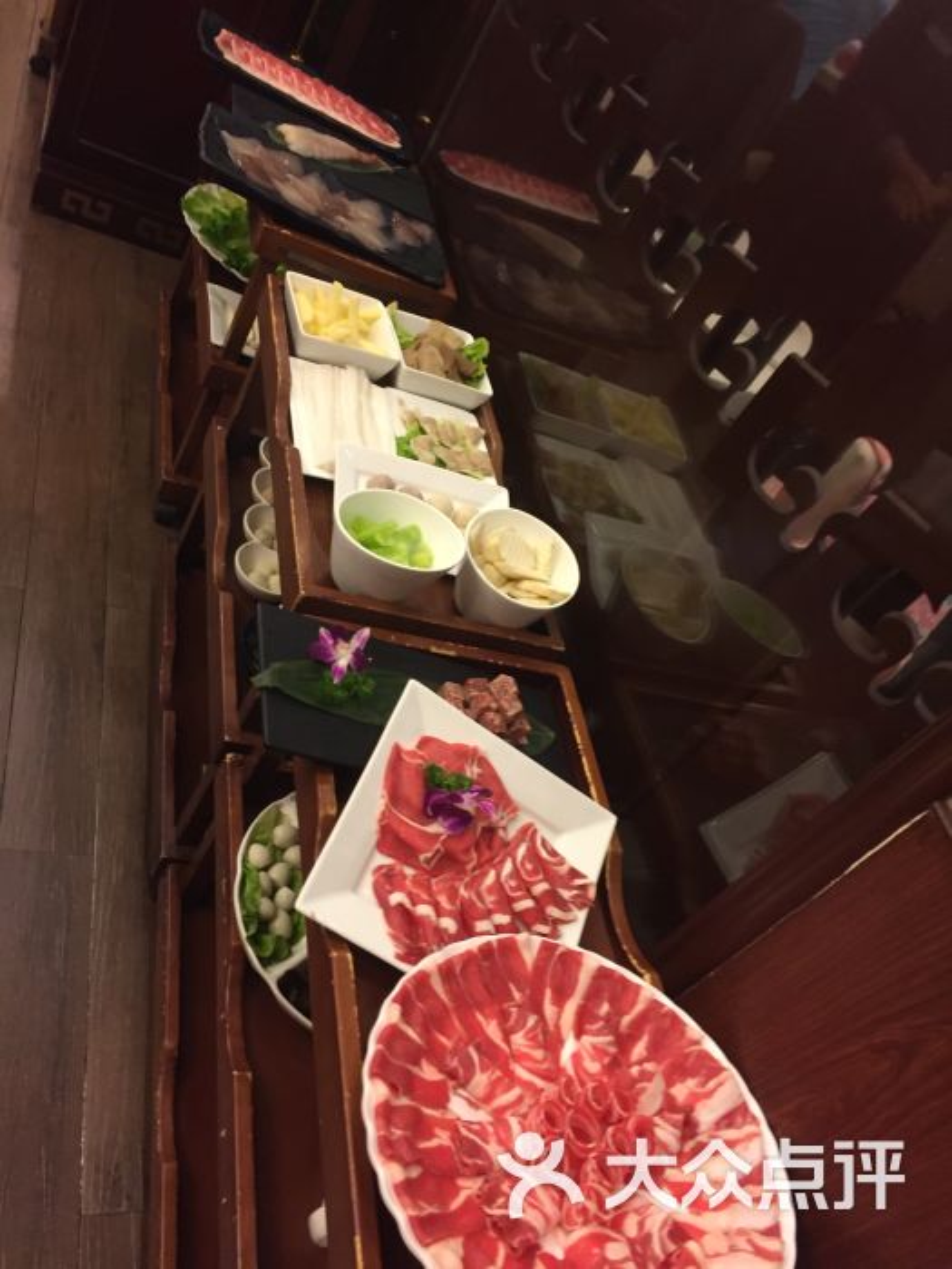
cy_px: 634
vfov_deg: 61.7
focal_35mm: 29
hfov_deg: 48.2
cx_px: 476
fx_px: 1063
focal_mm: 4.15
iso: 200
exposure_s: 1/33
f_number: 2.2
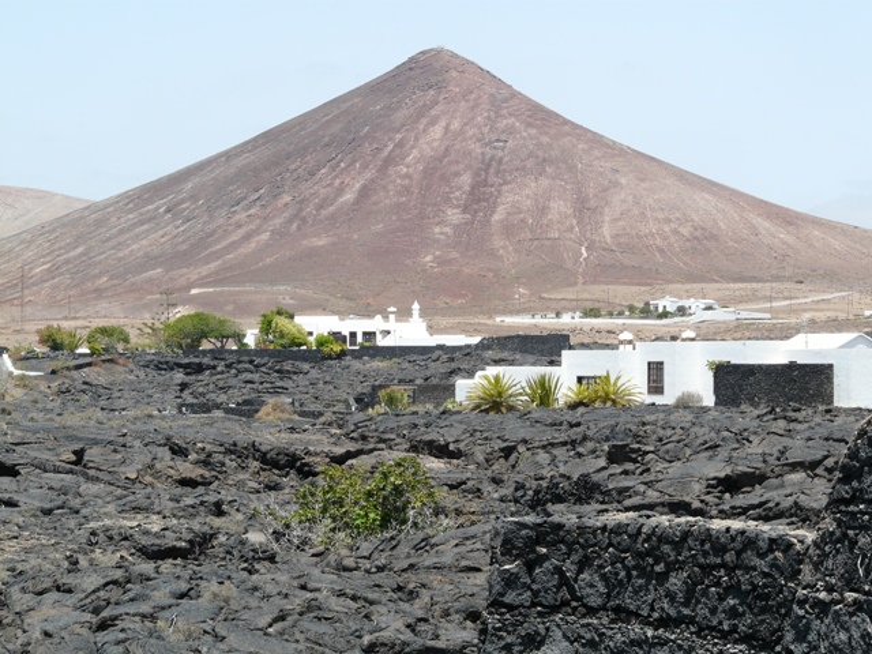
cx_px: 436
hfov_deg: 19.8
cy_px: 327
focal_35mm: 99
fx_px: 2494
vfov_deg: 14.9
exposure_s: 1/250
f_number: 5.6
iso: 100
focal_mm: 16.2
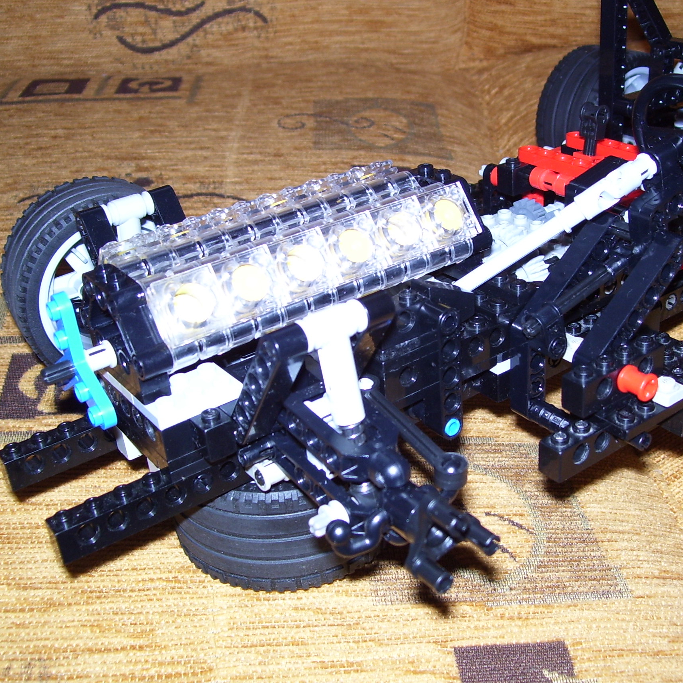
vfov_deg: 39.2
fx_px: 960
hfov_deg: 39.2
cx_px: 357
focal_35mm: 43
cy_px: 341
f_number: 2.7
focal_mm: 6
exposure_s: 1/60
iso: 80
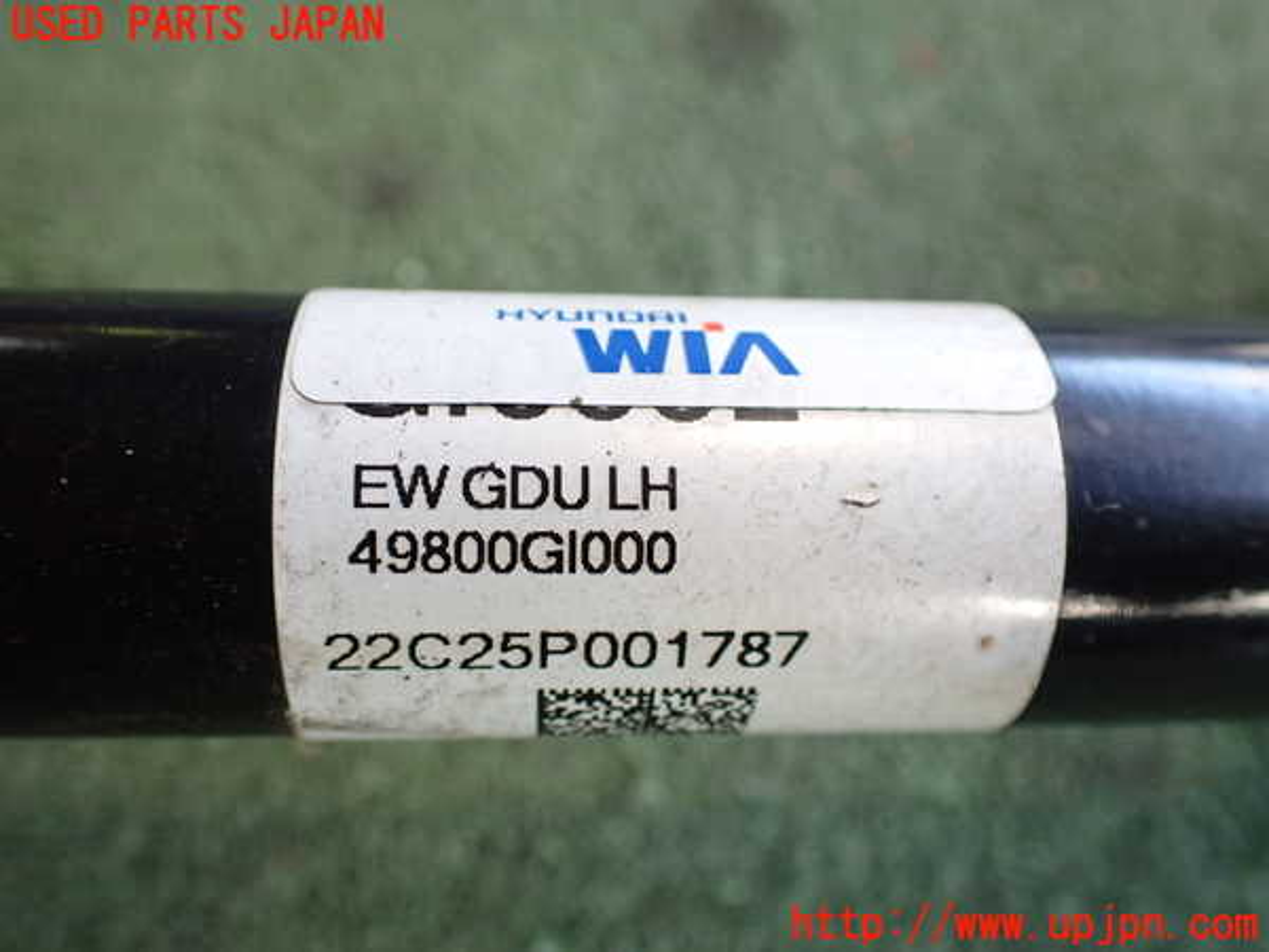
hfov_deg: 60.0
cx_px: 634
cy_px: 476
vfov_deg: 46.8
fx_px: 1100
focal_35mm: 30
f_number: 2.3
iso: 320
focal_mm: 5.4
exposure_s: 1/125
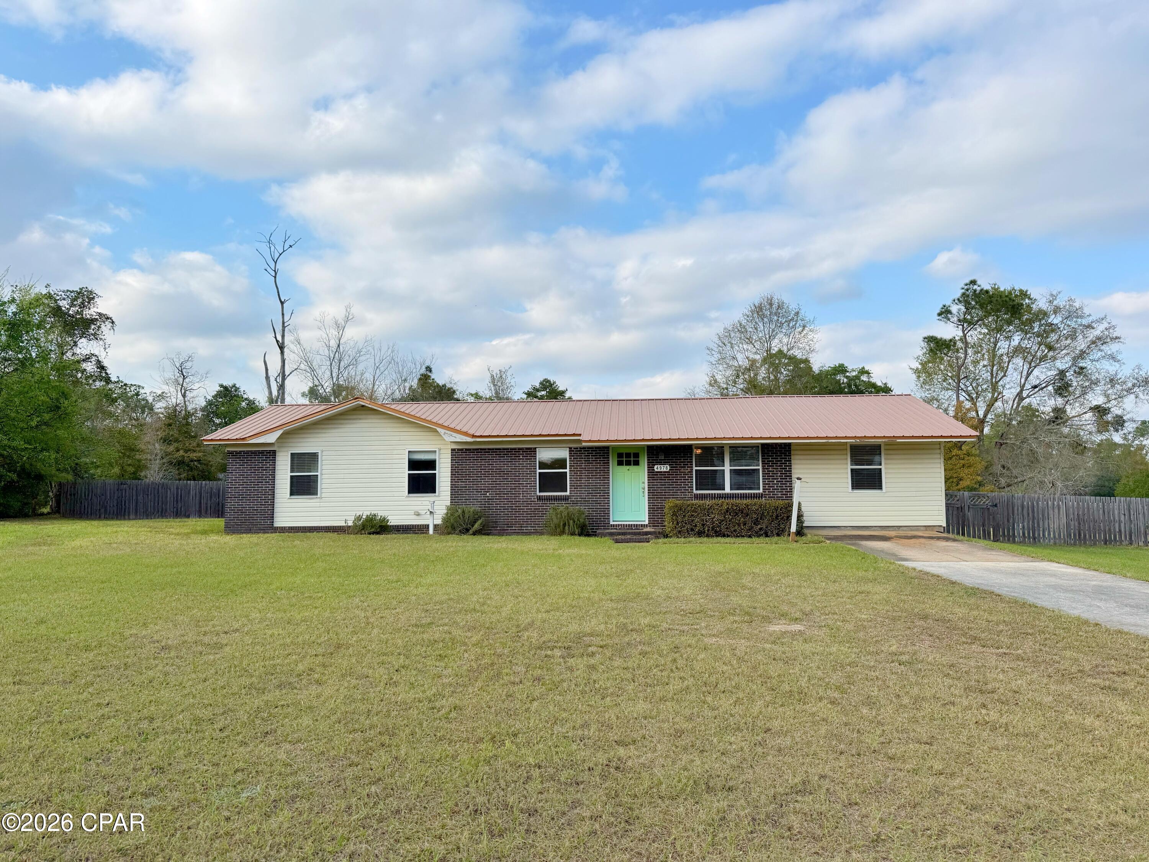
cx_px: 574
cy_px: 431
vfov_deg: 56.8
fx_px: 797
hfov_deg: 71.6
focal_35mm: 24
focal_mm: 6.76
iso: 80
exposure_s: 1/3759
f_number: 1.78
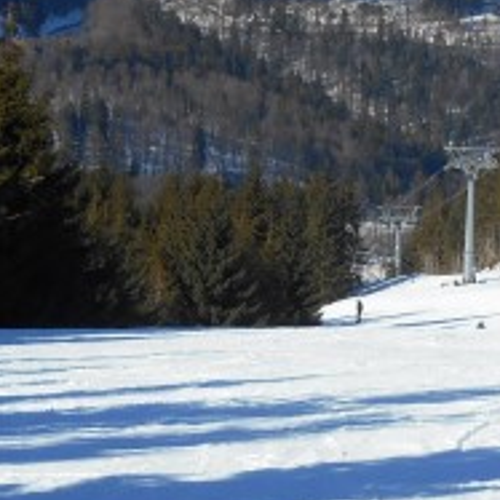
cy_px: 78
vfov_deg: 8.7
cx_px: 679
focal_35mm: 200
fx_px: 3268
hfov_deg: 8.6
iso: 80
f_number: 4.2
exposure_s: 1/800
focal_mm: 9.5
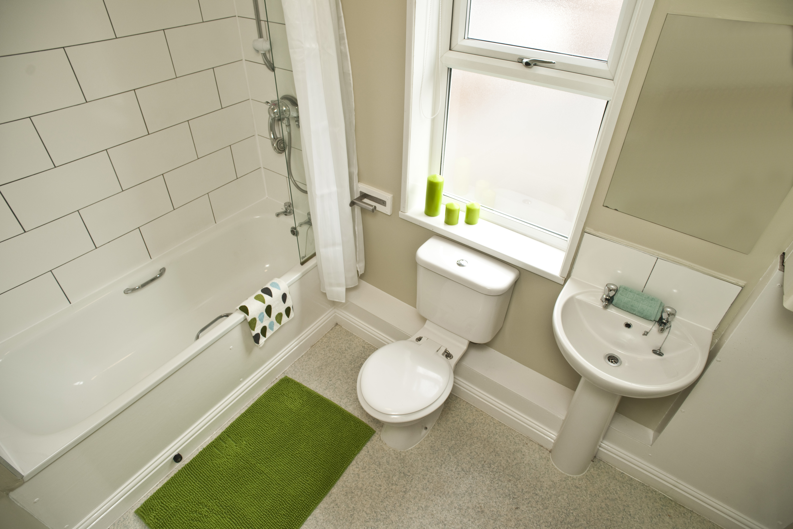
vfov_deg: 61.9
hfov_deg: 84.0
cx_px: 396
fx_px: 441
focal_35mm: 20
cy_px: 264
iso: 200
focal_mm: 20
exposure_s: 1/60
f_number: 5
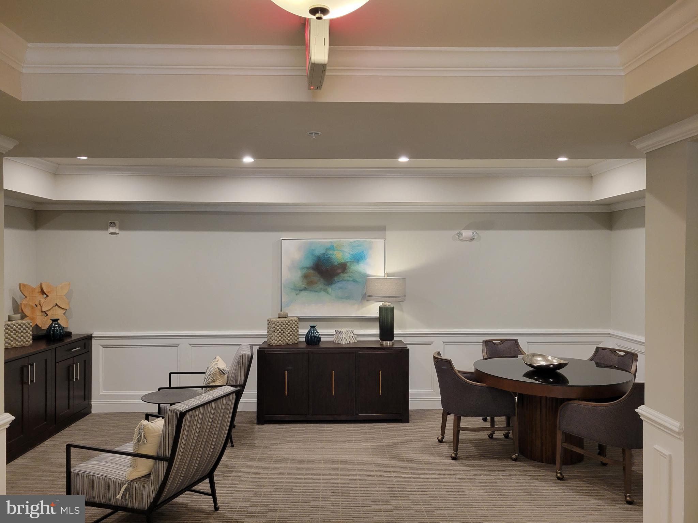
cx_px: 349
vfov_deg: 53.1
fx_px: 524
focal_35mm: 26
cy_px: 262
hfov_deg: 67.3
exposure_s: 1/60
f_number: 1.8
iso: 200
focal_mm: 5.4
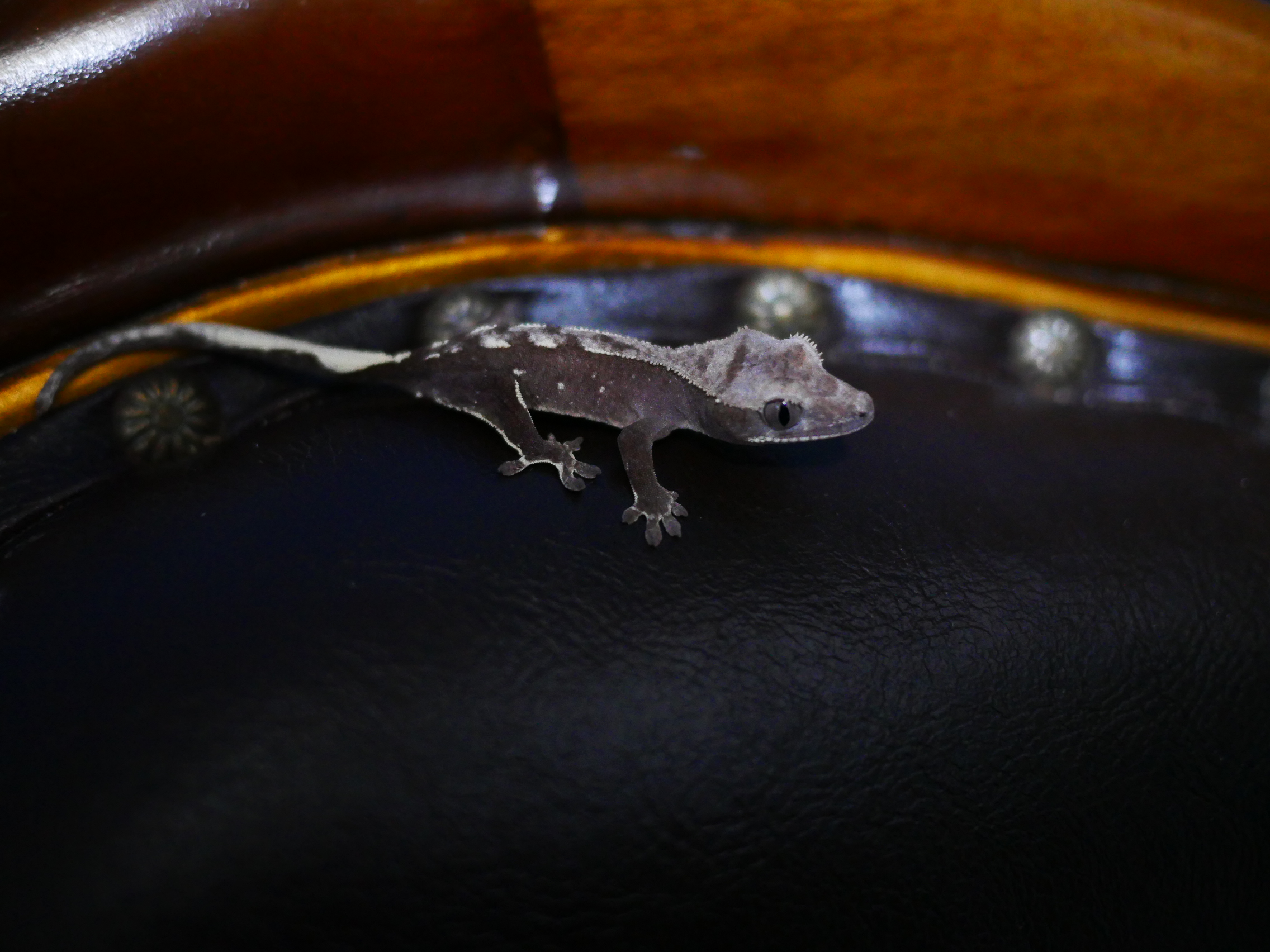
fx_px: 1468
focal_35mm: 40
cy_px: 476
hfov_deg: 46.8
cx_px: 635
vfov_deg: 36.0
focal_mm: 20
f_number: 1.7
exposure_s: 1/60
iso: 2000
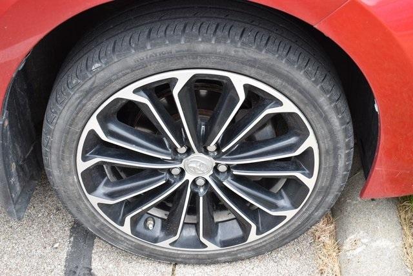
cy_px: 138
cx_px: 206
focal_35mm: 48
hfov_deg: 41.1
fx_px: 551
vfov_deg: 28.1
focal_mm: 32
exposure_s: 1/160
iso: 200
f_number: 5.6
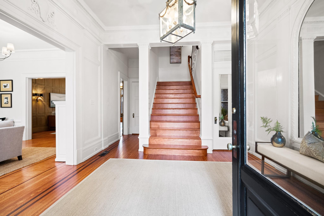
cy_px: 108
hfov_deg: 96.7
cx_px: 162
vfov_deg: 73.8
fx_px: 144
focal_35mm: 16
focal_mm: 16
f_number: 4
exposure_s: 1/10
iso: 1600
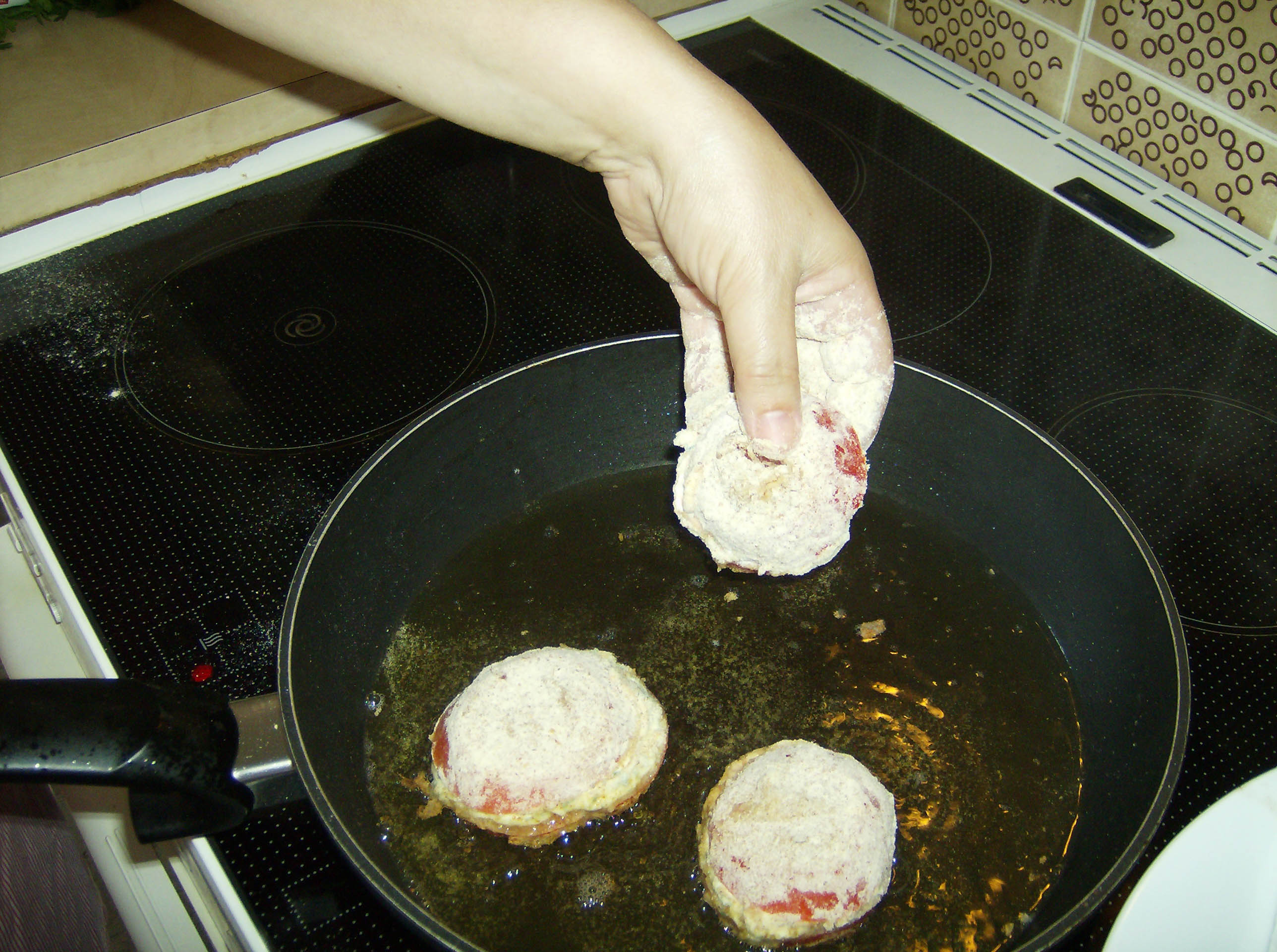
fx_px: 1325
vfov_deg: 39.5
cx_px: 638
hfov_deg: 51.5
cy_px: 476
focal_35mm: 36
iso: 200
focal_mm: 6
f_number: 2.8
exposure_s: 1/60
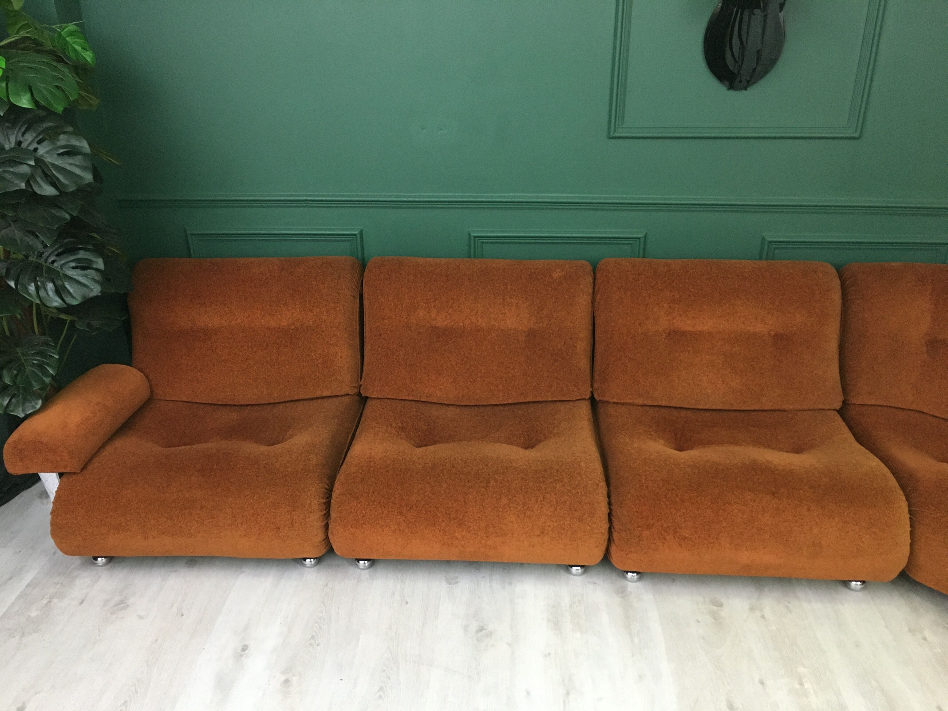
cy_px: 356
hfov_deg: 61.7
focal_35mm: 29
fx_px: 794
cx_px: 474
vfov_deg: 48.2
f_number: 2.2
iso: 200
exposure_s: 1/33
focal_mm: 4.15
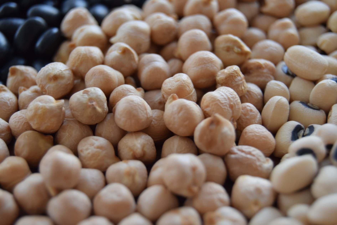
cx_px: 168
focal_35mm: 82
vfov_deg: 16.6
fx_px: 772
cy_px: 112
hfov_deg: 24.6
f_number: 5.6
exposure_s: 1/80
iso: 400
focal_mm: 55
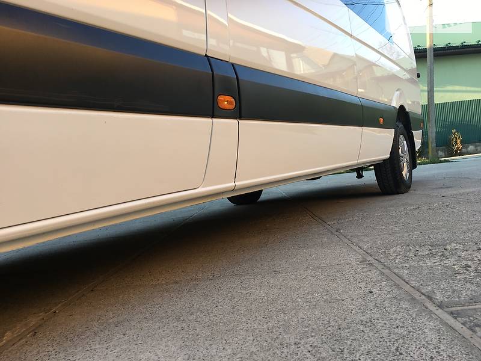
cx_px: 240
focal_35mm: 29
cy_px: 180
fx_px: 403
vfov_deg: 48.2
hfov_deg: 61.7
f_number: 2.2
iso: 25
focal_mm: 4.2
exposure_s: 1/121
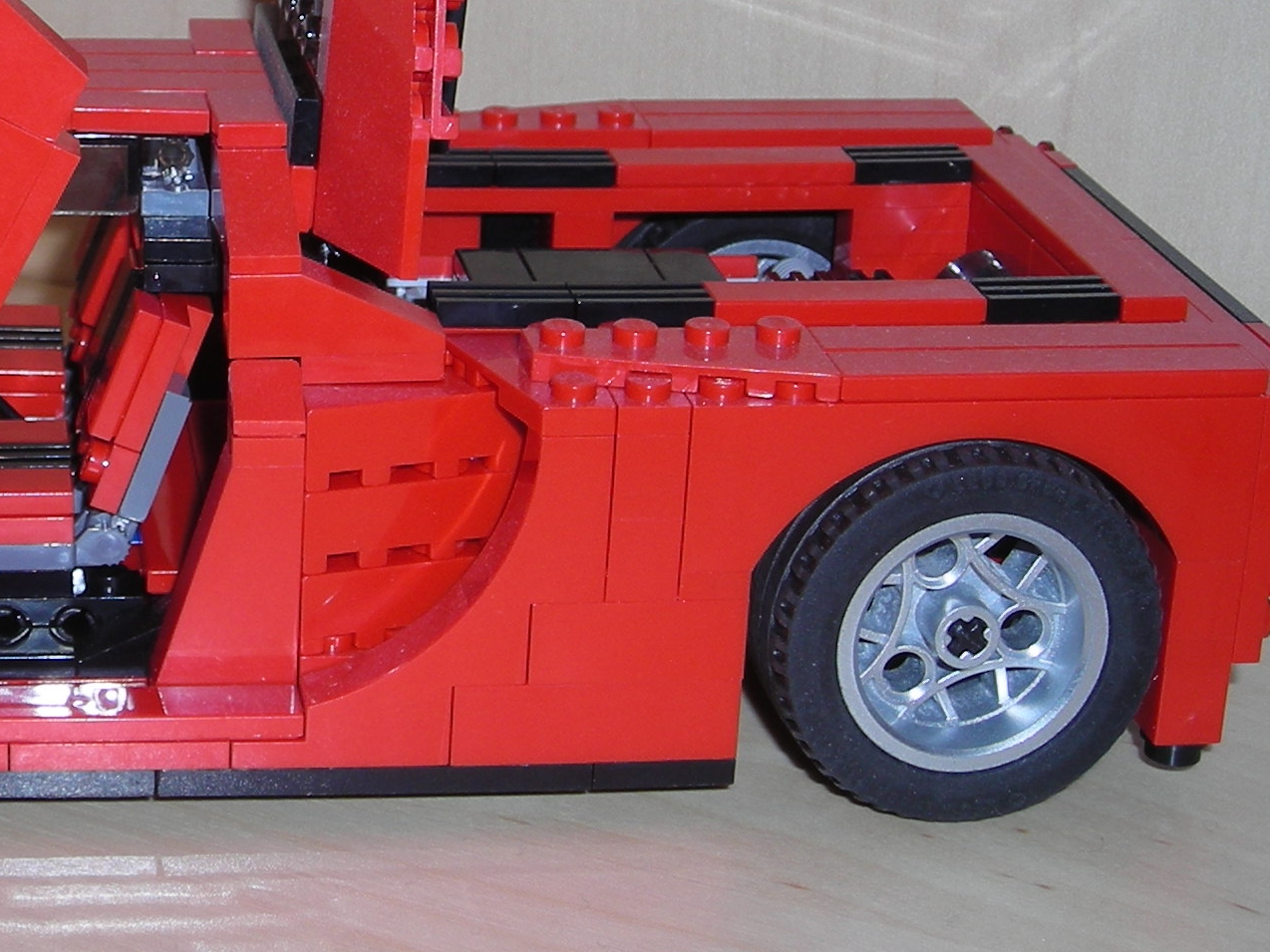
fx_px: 3081
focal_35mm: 84
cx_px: 50
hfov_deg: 22.5
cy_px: 212
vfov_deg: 17.4
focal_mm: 6.3
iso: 50
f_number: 3.2
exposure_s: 1/60
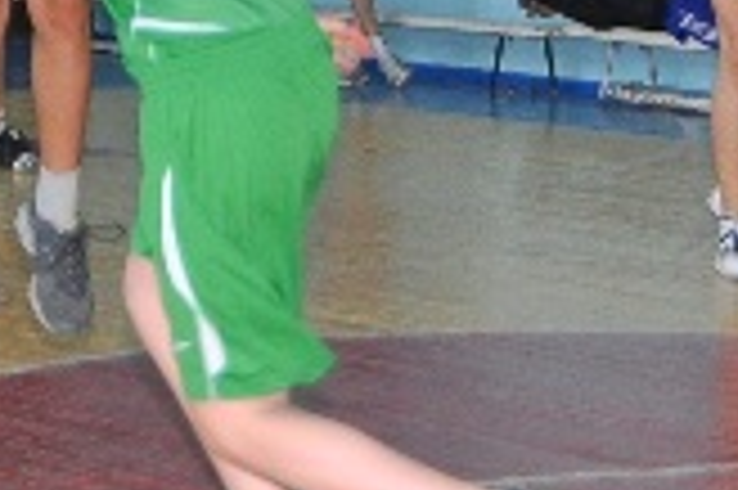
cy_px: -432
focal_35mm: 213
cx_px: -232
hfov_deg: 9.5
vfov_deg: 6.3
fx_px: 4368
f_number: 4
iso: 800
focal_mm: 31
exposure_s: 1/320
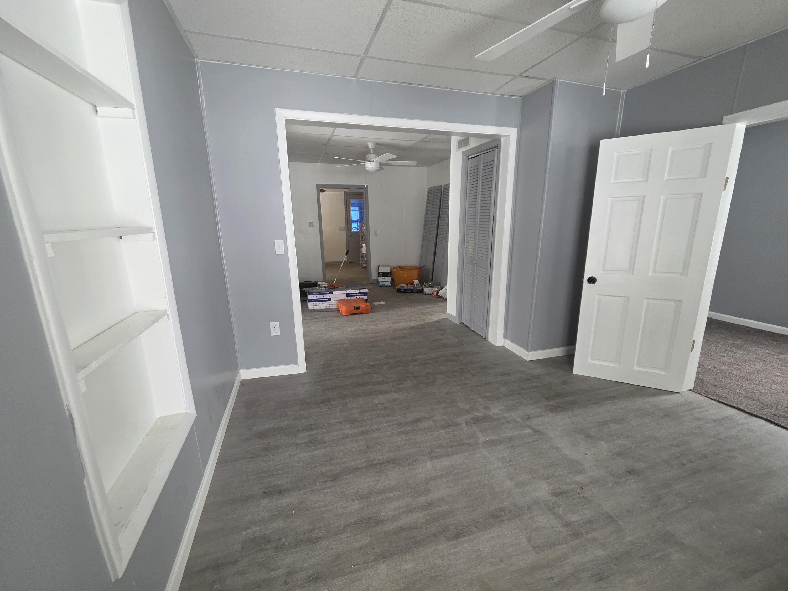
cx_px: 394
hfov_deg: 106.2
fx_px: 296
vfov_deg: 89.9
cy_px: 296
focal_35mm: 13
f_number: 1.9
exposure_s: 1/240
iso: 500
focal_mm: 2.2
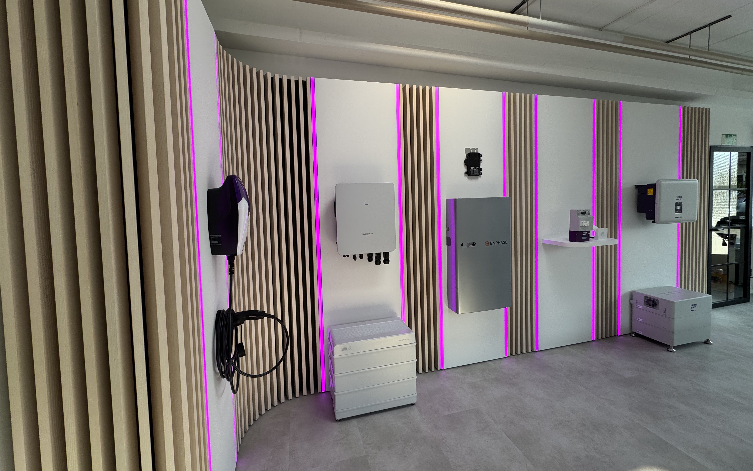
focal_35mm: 15
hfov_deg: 101.5
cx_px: 376
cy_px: 215
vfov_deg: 74.6
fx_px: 308
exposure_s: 1/495
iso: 80
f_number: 2.2
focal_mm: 2.22
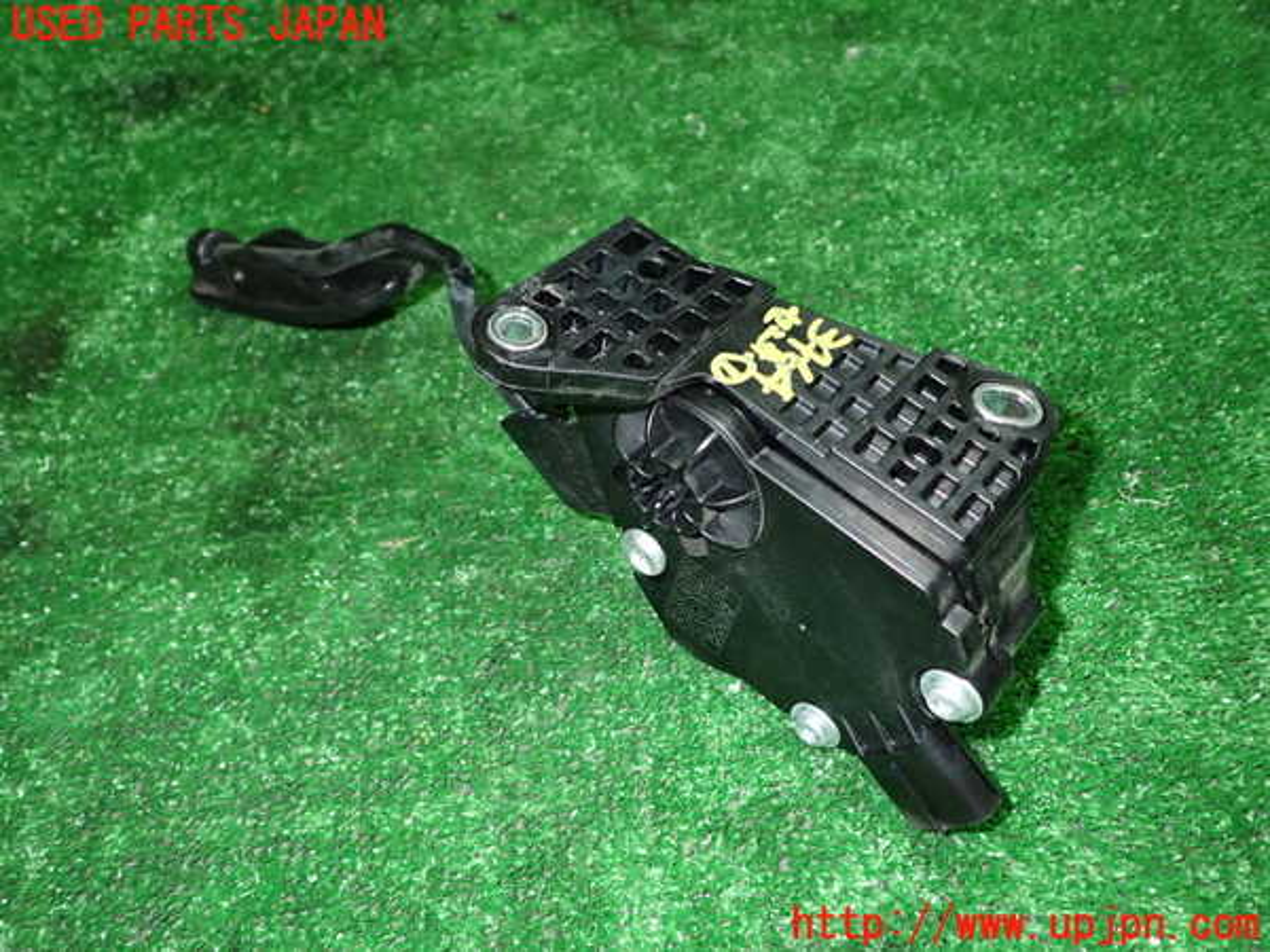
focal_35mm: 30
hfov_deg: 60.0
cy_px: 476
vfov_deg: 46.8
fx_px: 1101
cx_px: 635
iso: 640
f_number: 6.3
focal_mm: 5.4
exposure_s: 1/30
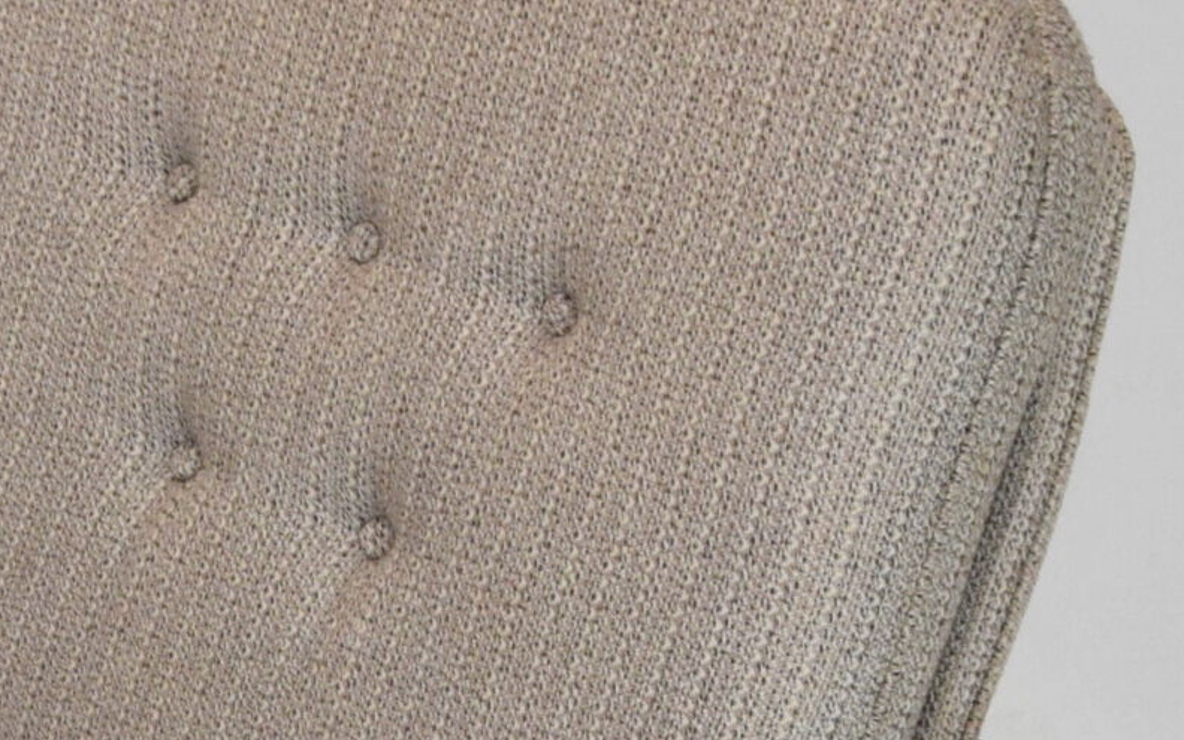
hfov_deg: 15.5
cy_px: 969
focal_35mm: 133
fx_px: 4289
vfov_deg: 9.7
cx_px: 25
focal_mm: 23
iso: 1600
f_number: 7.1
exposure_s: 1/200
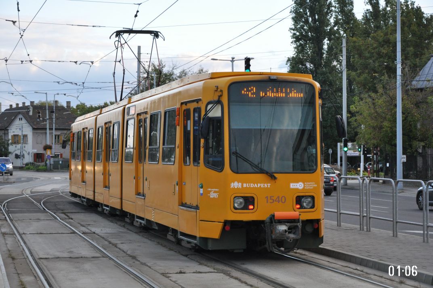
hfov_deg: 23.4
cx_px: 216
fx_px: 1045
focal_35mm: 87
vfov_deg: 15.7
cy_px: 144
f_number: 5
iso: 1000
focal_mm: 58
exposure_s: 1/500
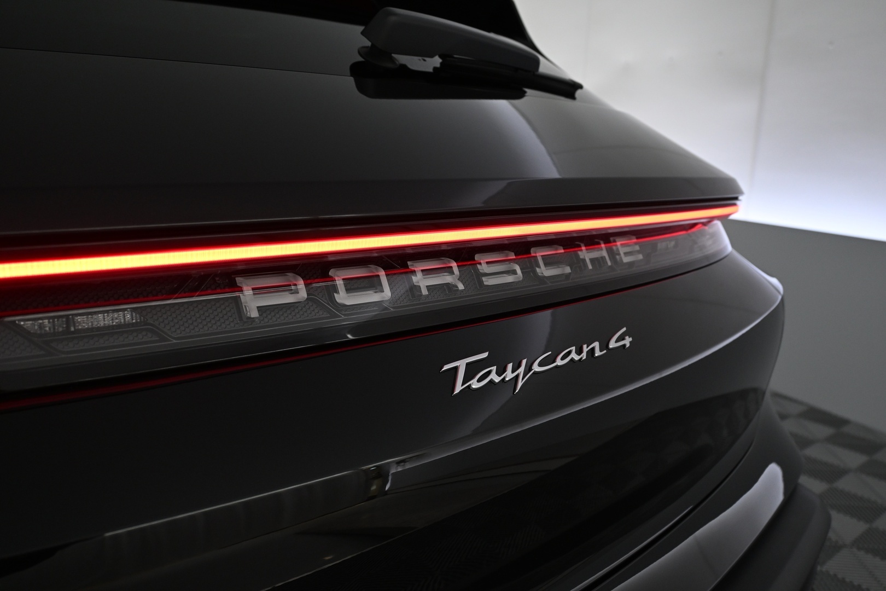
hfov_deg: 63.2
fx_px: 720
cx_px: 443
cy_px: 296
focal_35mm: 29
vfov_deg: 44.6
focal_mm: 19.5
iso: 640
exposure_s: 1/80
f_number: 4.5
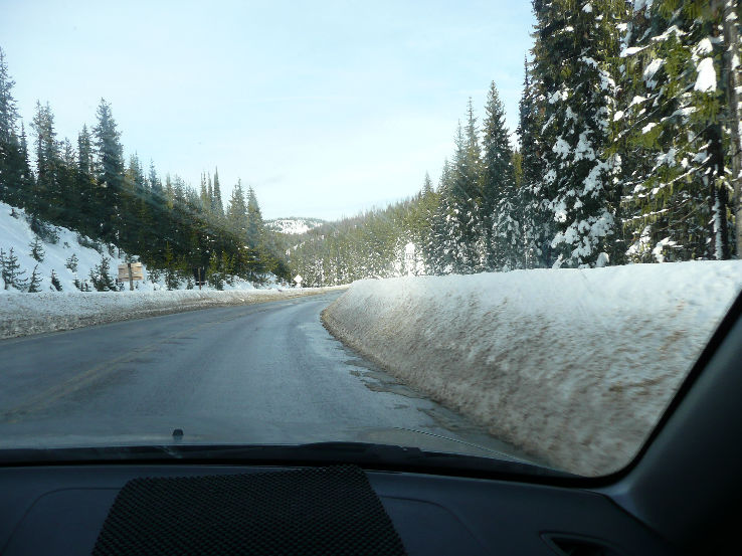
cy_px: 278
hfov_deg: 63.5
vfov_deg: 49.7
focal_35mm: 28
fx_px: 600
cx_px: 371
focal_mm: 4.6
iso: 100
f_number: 3.3
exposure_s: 1/250
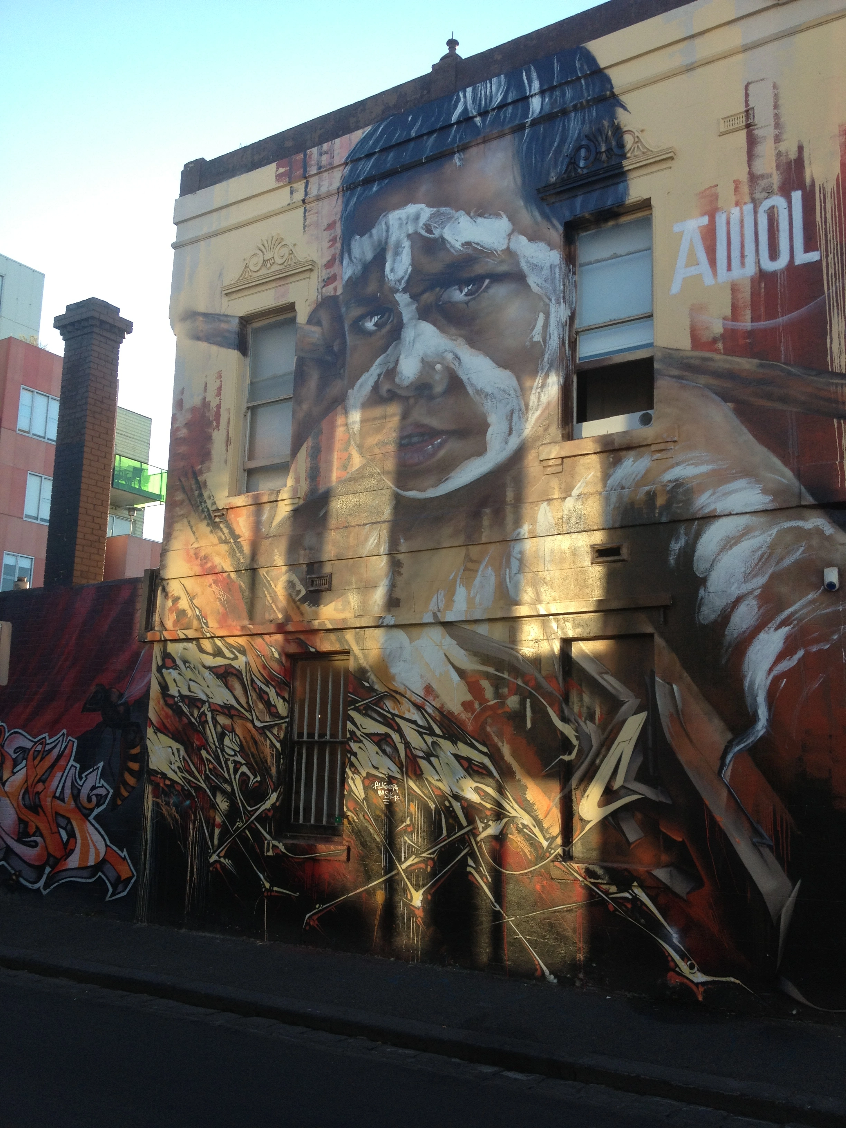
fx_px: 1141
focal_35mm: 35
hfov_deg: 40.7
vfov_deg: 52.6
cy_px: 564
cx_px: 423
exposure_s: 1/244
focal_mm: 4.28
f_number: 2.4
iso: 50
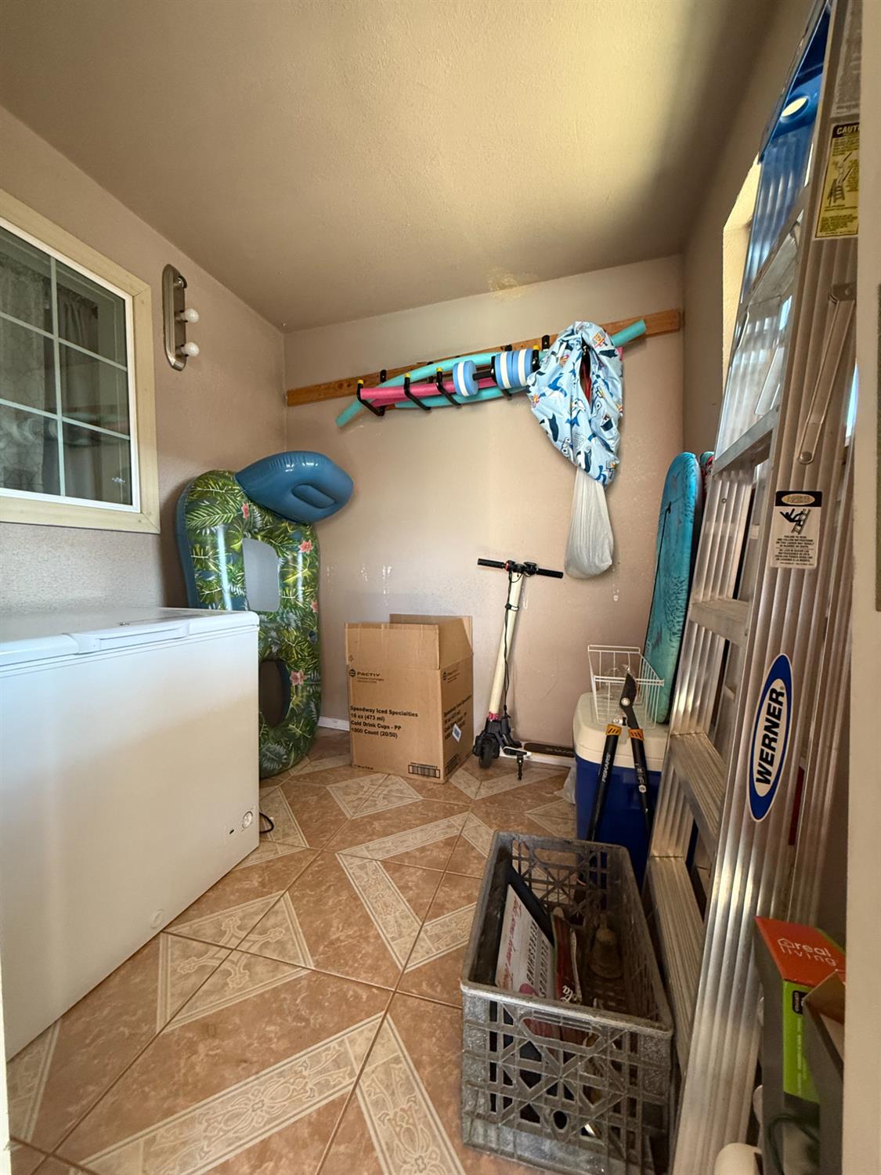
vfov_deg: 102.1
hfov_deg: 85.7
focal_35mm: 14
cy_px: 588
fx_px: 475
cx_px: 440
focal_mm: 2.22
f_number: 2.2
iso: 400
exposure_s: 1/60
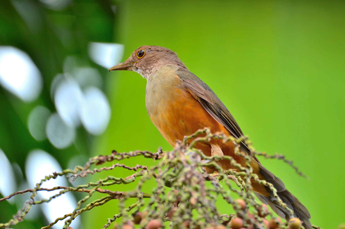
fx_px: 8606
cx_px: 172
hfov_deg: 2.3
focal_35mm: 900
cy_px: 114
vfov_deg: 1.5
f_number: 6.3
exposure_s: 1/250
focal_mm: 600
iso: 400
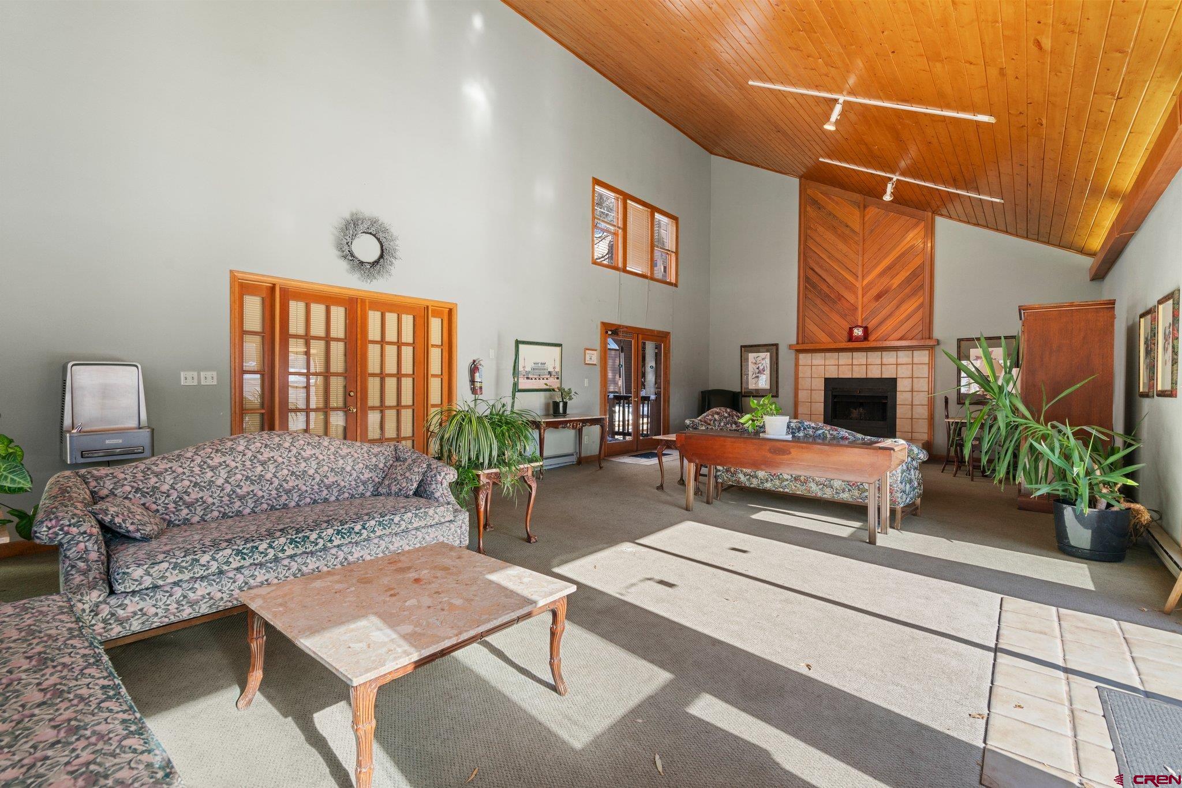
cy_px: 394
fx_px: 525
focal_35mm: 16
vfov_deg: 73.8
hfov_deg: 96.7
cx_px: 591
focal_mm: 16
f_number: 8
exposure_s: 1/15
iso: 400
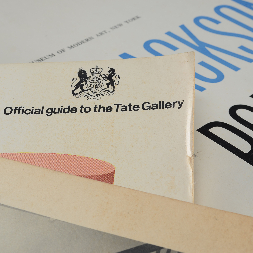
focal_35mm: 74
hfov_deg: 23.3
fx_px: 612
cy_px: 125
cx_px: 159
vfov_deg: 23.4
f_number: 11
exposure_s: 1/80
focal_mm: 38
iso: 100
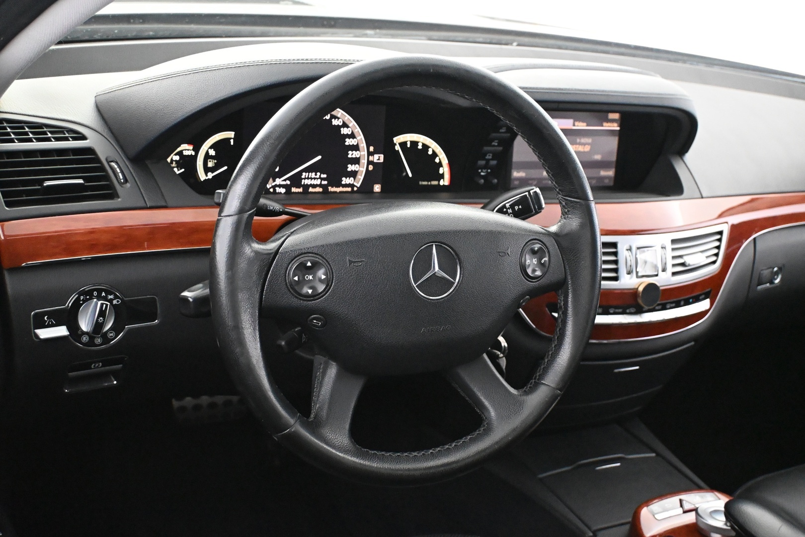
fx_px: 889
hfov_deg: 48.7
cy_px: 268
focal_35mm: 40
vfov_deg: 33.6
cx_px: 402
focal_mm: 26.5
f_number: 4.5
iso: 9000
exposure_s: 1/40
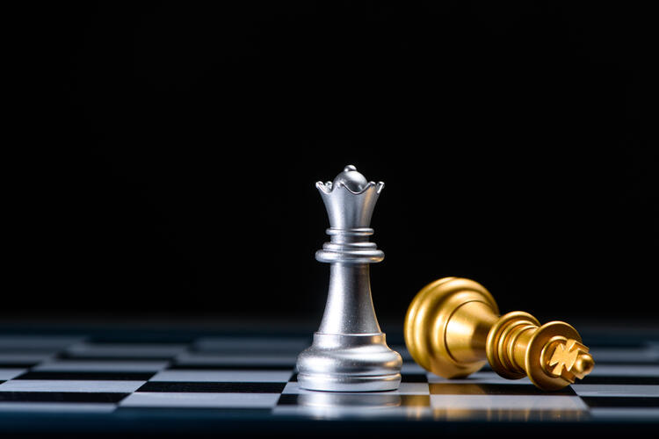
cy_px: 220
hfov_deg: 19.5
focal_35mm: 105
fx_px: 1922
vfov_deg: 13.0
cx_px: 330
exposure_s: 1/200
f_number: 11
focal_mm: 105
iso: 200
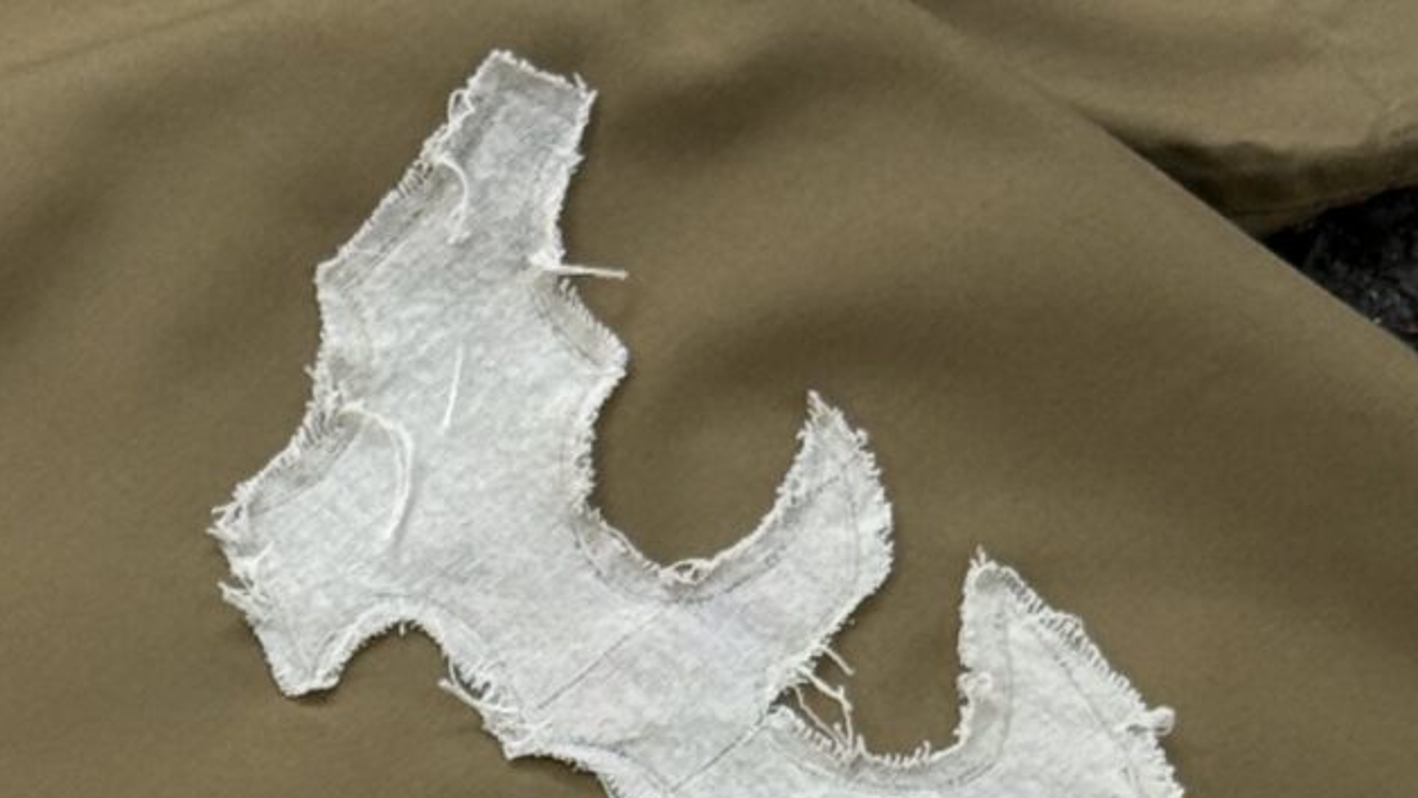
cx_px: 246
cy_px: 1226
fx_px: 8010
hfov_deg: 10.1
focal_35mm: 213
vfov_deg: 5.6
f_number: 1.78
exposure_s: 1/822
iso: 64
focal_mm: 6.76
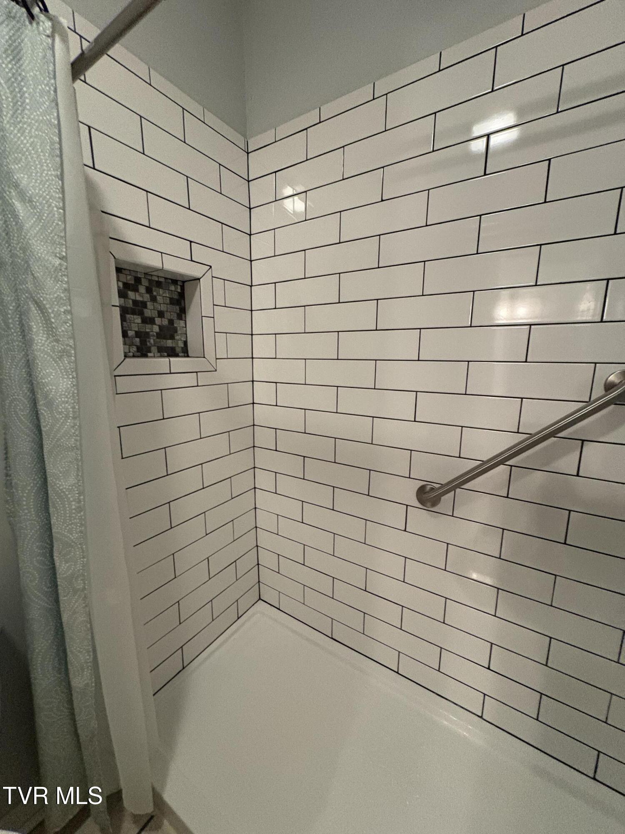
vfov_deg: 102.1
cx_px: 312
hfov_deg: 85.7
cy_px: 417
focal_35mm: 14
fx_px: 337
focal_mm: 2.22
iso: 800
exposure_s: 1/60
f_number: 2.2
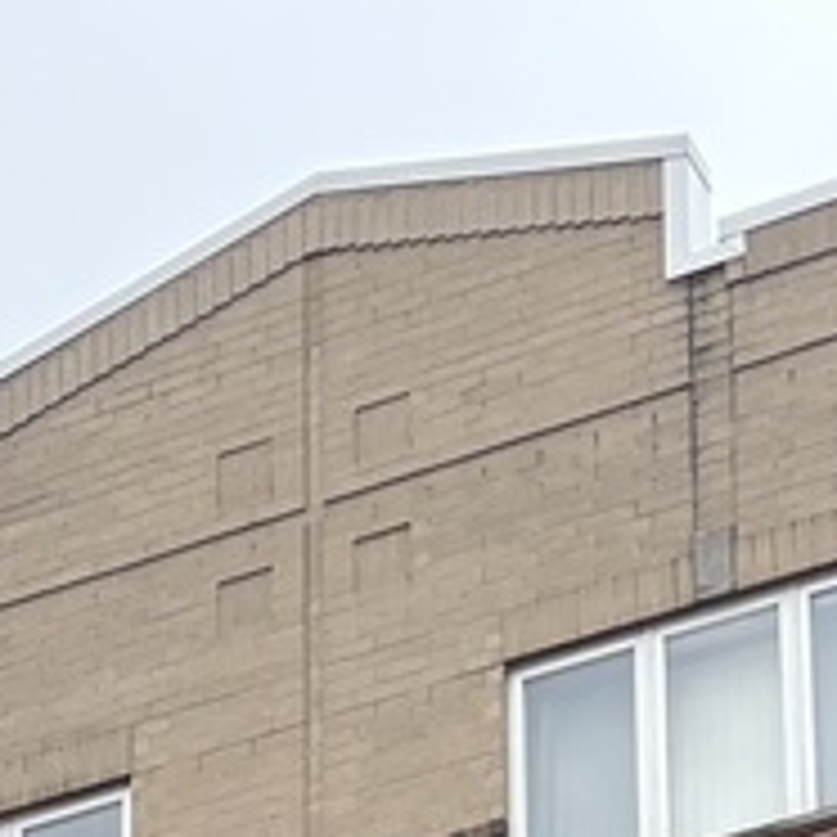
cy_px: 2344
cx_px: -176
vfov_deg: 8.5
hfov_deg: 9.7
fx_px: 4869
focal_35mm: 178
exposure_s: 1/349
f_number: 1.6
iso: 50
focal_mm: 5.96
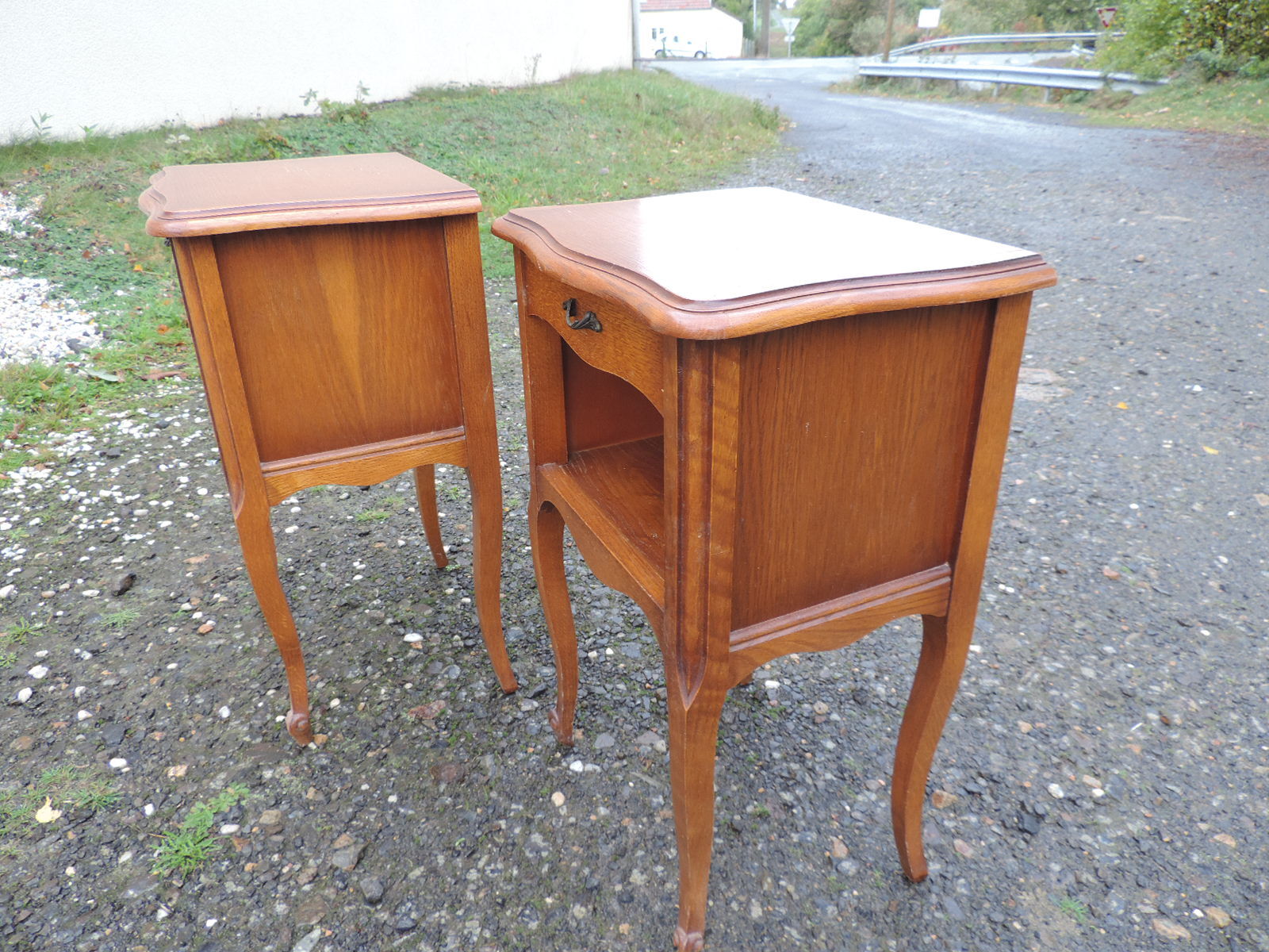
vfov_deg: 56.8
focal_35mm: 24
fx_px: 880
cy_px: 476
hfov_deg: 71.6
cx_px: 634
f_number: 3
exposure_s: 1/30
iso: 100
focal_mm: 4.3
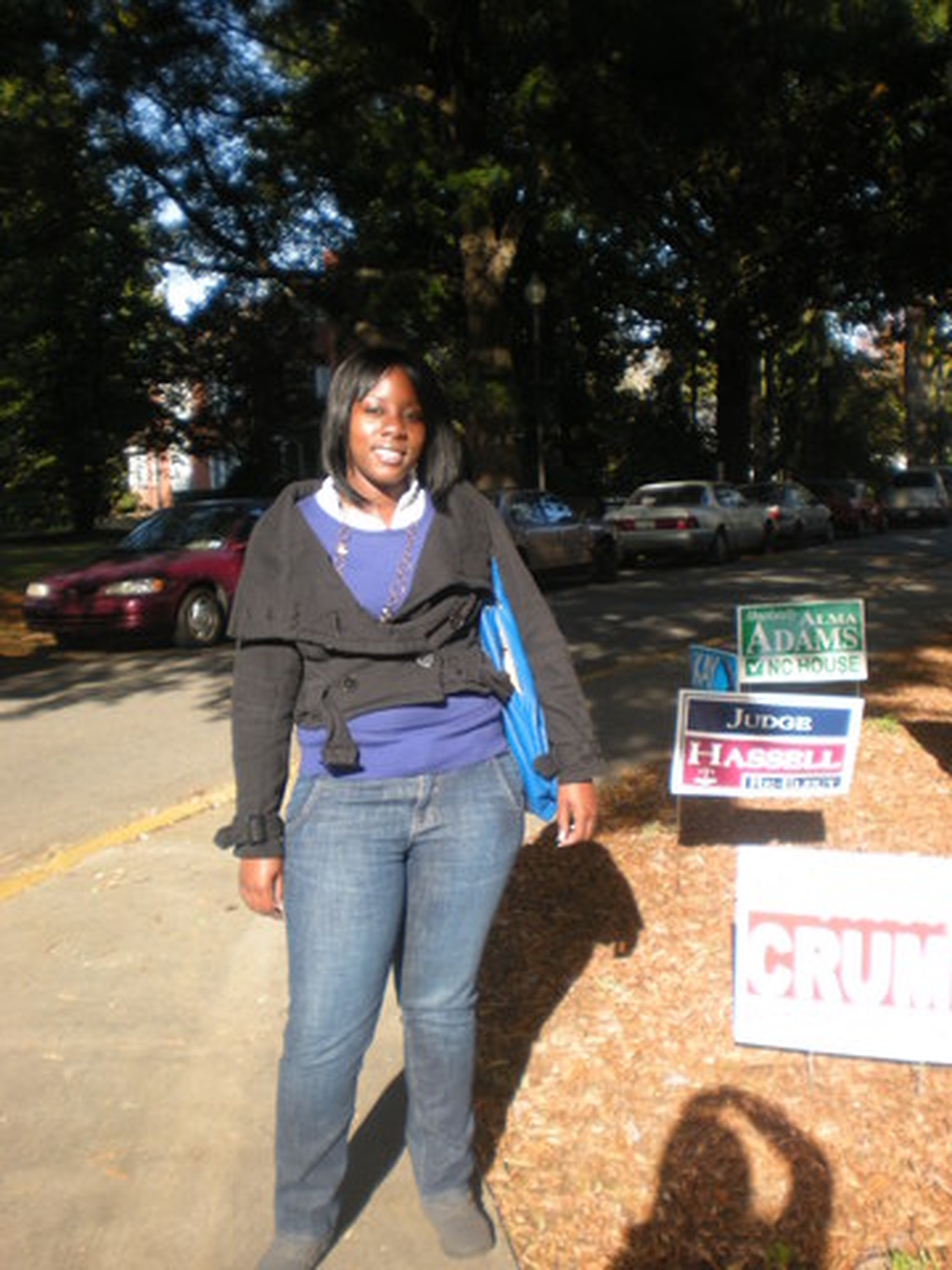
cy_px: 635
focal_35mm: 38
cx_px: 476
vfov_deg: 49.0
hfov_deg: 37.7
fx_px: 1393
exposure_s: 1/233
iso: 64
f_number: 3.1
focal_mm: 6.3
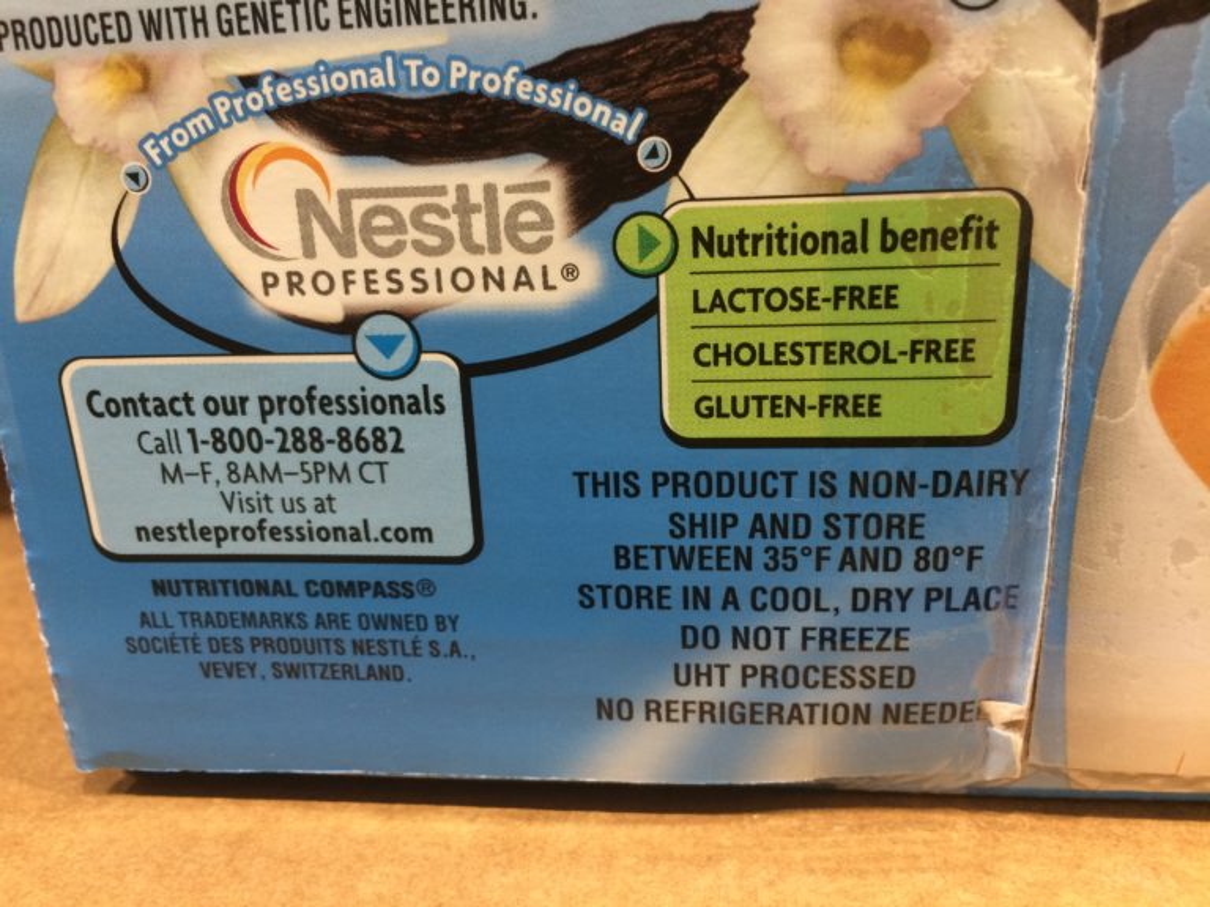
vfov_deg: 48.2
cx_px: 605
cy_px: 454
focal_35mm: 29
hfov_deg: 61.7
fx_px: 1014
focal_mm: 4.15
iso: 200
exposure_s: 1/33
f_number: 2.2
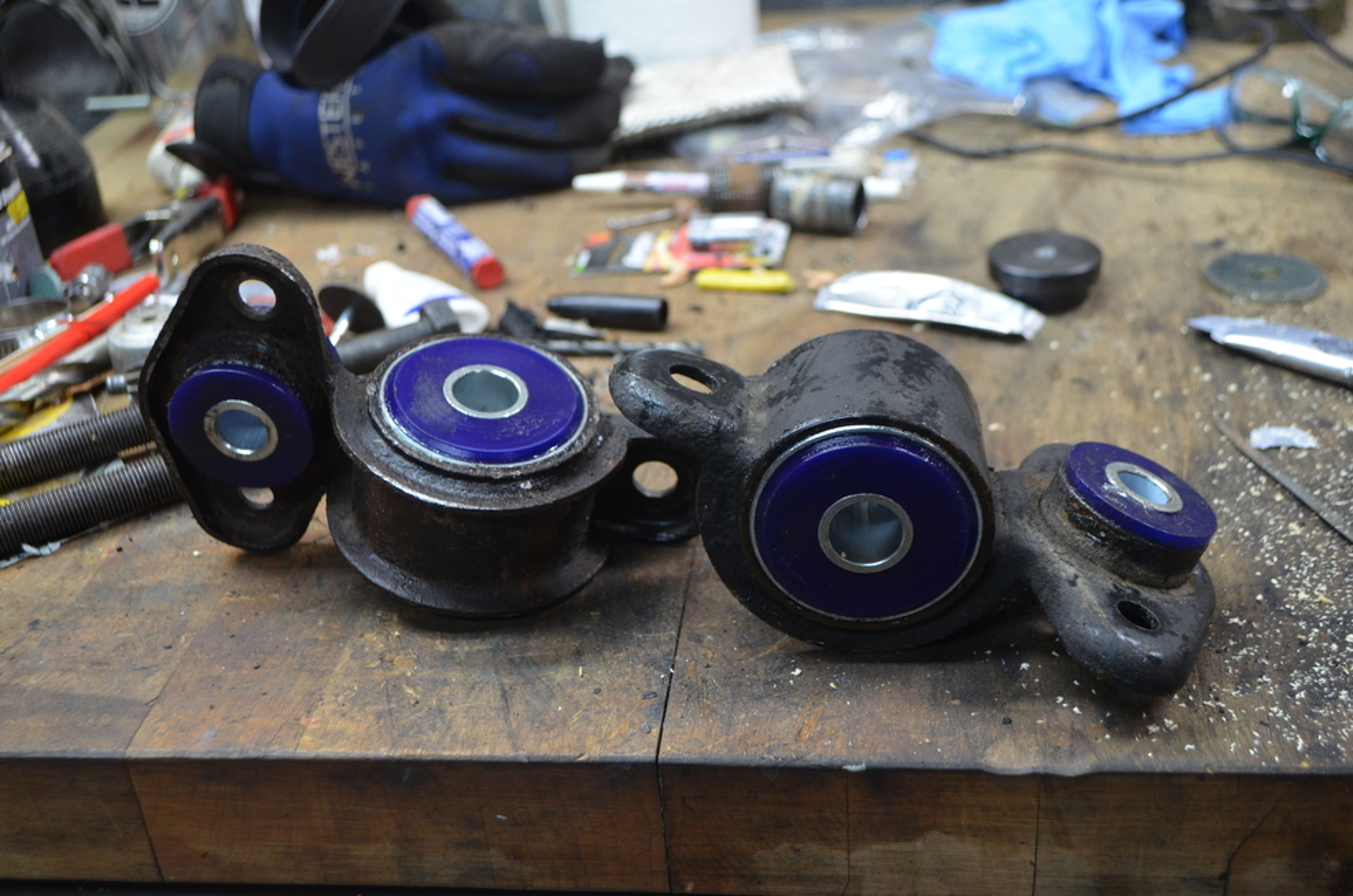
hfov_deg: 45.0
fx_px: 1631
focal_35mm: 44
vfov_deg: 30.7
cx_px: 676
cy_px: 448
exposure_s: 1/30
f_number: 4.5
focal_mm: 29
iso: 800
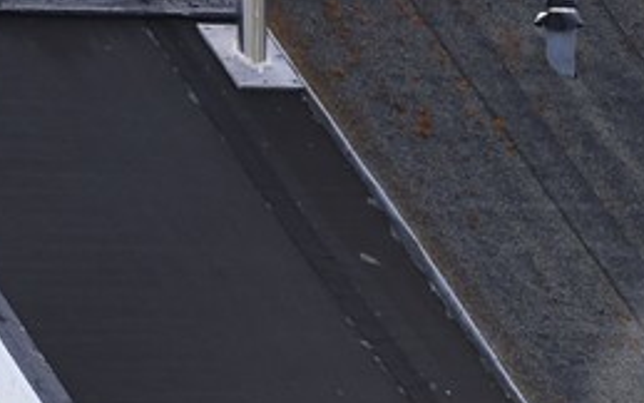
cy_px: 846
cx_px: 1514
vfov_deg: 1.1
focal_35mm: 1163
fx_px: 20416
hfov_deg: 1.8
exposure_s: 1/320
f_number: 10
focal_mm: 185
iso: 200
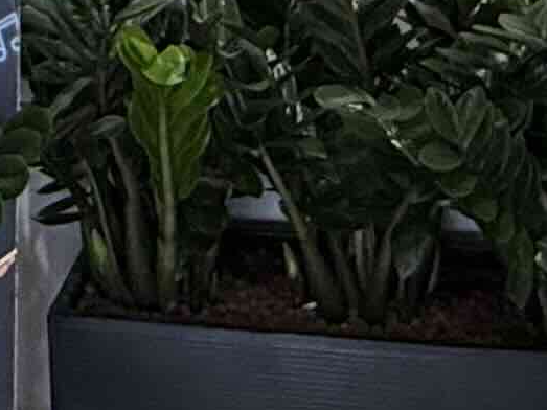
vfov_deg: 12.1
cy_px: -422
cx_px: 157
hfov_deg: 18.1
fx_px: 1706
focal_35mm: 108
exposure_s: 1/99
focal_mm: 2.22
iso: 200
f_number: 2.2
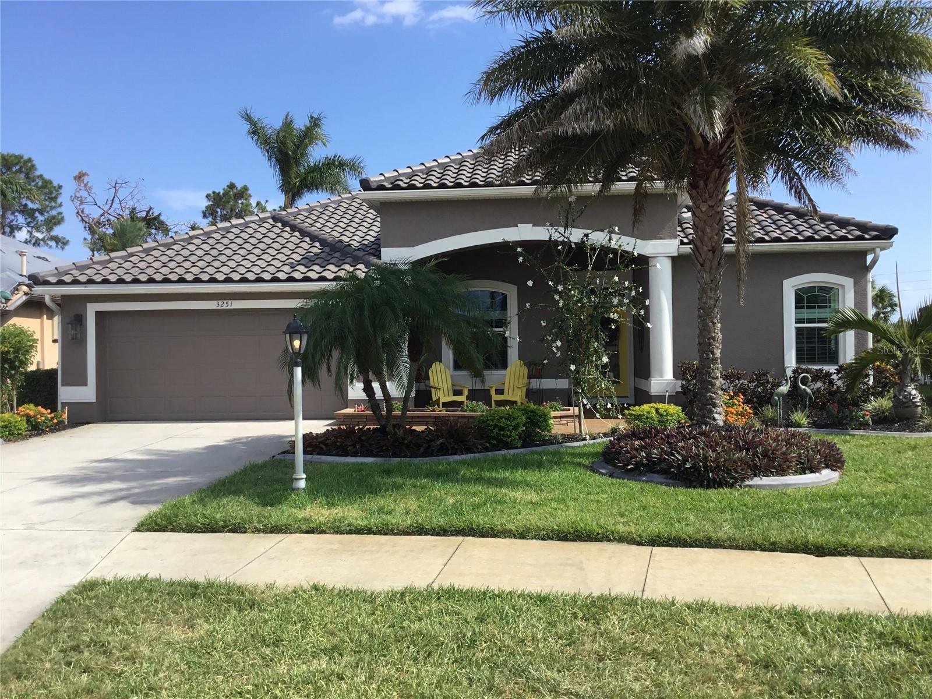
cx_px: 466
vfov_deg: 45.4
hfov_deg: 58.4
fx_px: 835
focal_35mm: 31
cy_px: 350
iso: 25
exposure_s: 1/1072
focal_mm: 3.3
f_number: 2.4
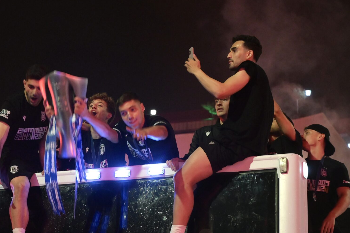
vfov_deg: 11.4
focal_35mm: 120
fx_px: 1166
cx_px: 91
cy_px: 139
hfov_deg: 17.0
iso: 5000
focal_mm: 70
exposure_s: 1/100
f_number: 4
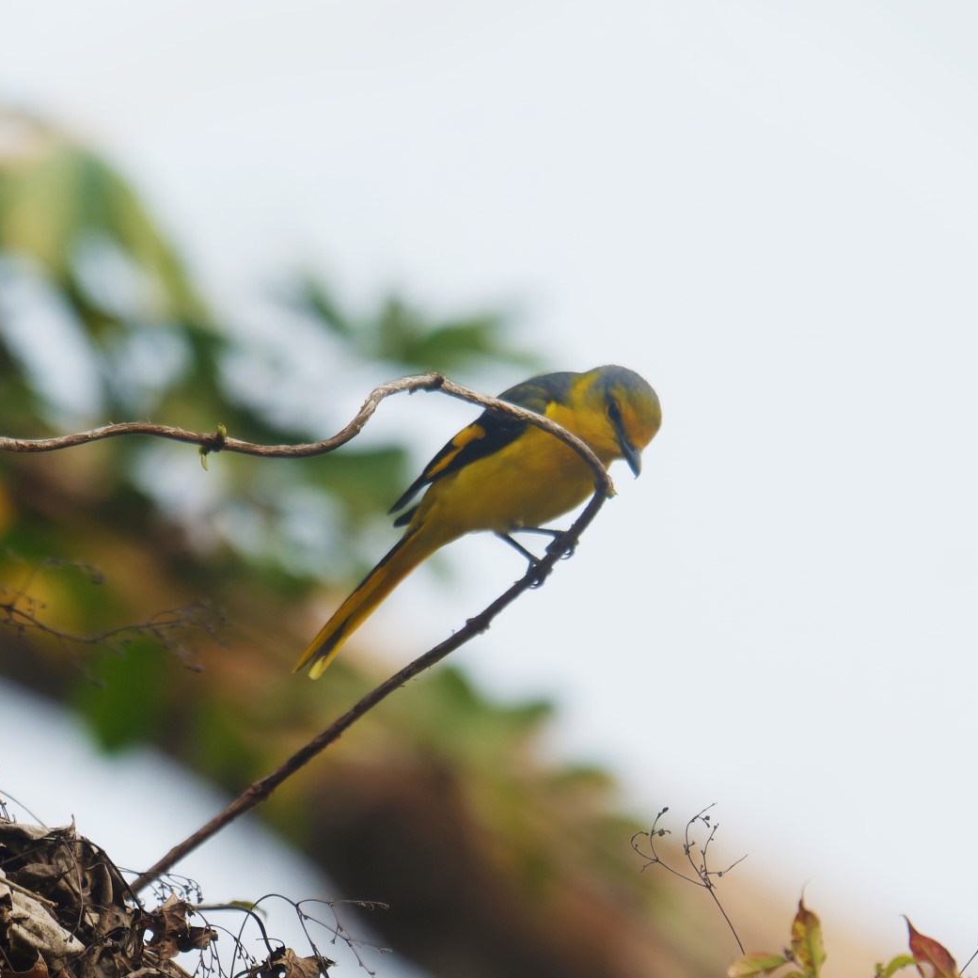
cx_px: 441
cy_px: 507
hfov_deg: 2.0
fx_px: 27937
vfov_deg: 2.0
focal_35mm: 874
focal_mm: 440
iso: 360
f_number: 6.3
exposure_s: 1/500
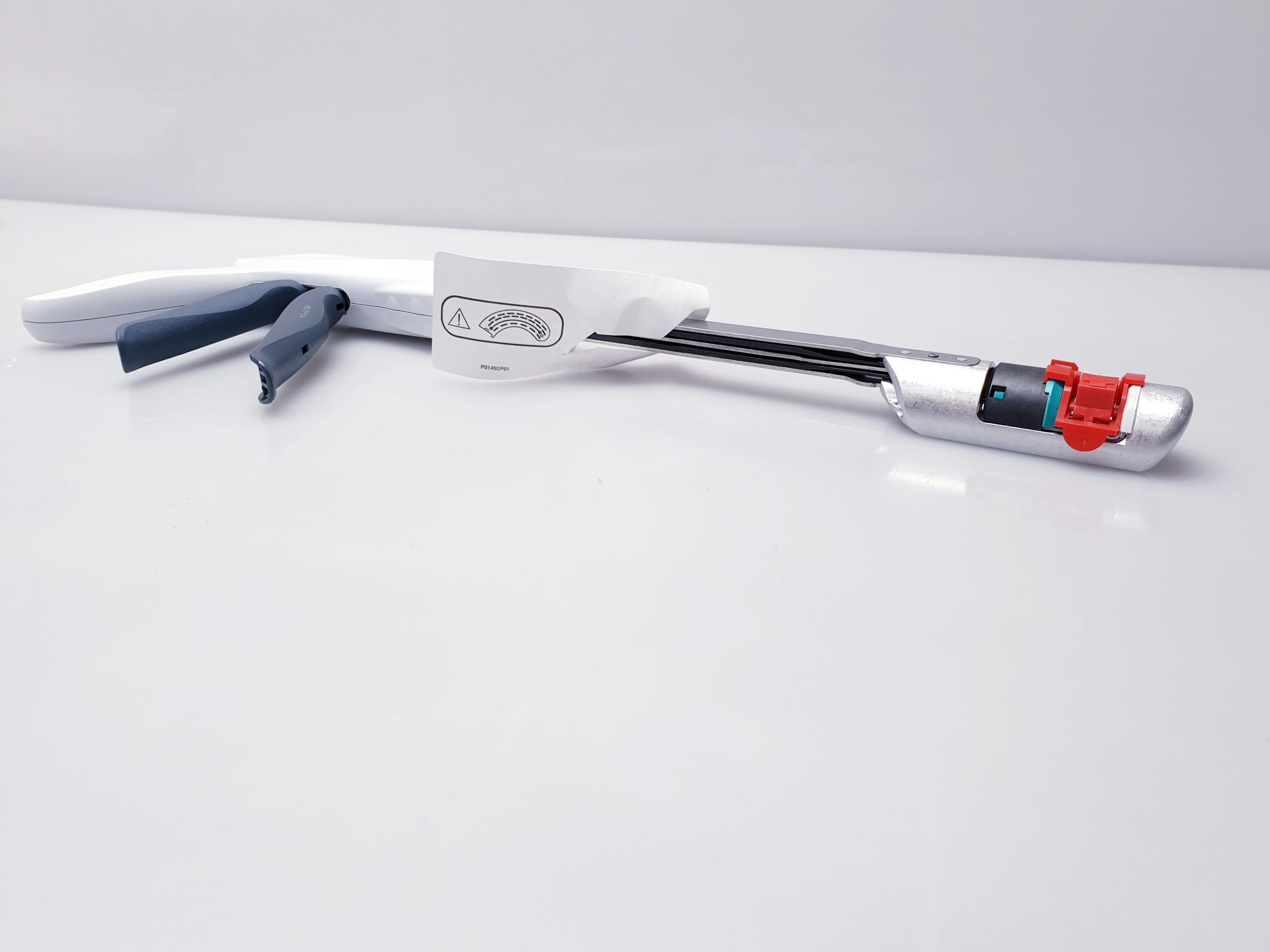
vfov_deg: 53.1
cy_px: 476
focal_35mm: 26
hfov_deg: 67.3
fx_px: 954
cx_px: 635
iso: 64
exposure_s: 1/50
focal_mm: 4.3
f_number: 2.4
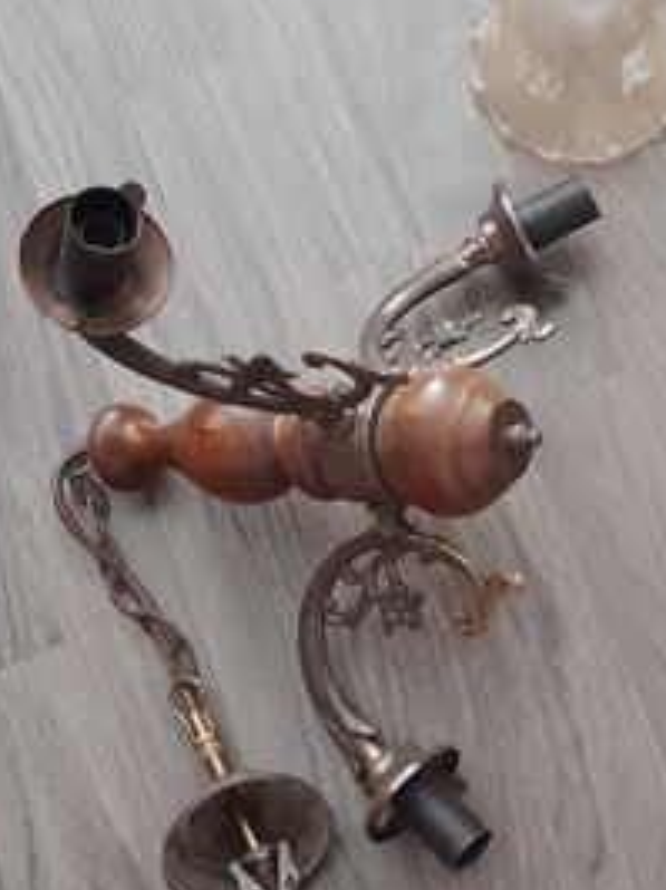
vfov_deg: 29.8
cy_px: 478
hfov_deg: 22.4
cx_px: 489
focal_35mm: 65
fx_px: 1670
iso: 1000
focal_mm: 4
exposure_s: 1/10
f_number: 1.8
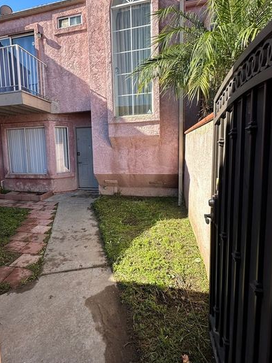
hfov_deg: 71.2
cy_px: 166
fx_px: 189
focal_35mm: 18
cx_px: 117
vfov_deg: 87.6
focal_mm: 2.22
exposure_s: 1/567
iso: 40
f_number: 2.2
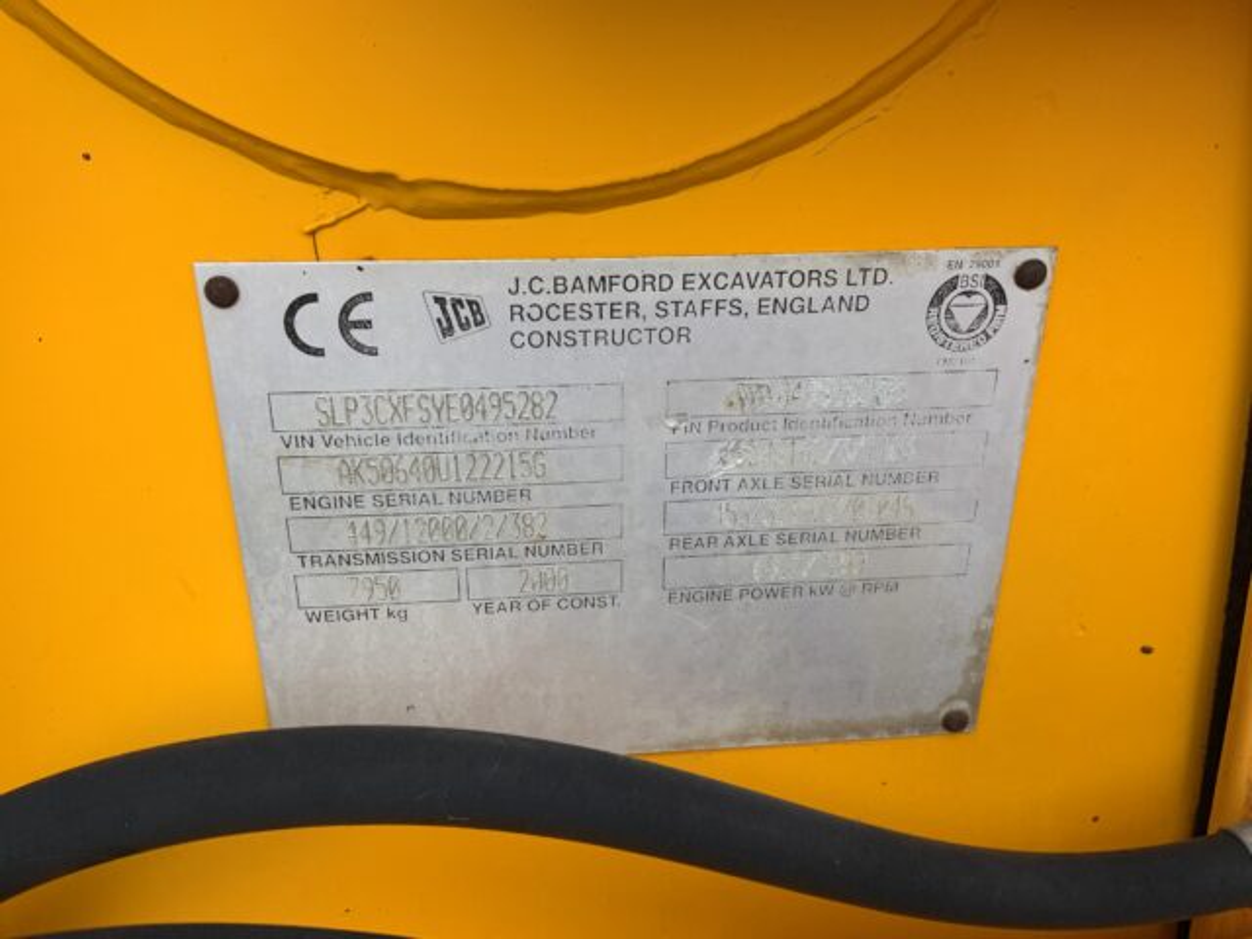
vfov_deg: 48.2
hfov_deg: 61.7
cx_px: 626
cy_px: 470
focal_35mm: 29
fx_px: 1049
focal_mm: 3
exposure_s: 1/683
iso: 16
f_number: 1.8
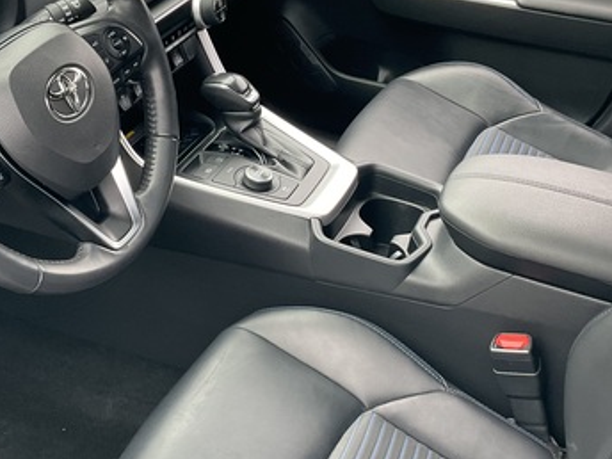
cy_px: 206
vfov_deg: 27.0
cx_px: 276
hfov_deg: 35.5
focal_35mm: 54
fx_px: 955
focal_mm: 3
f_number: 1.8
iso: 64
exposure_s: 1/122
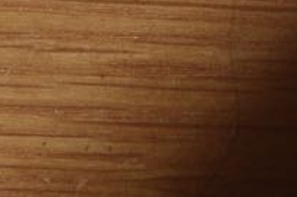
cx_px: -521
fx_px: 3891
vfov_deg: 2.9
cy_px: 123
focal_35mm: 472
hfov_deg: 4.2
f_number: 7.1
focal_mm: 50
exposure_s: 1/125
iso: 100
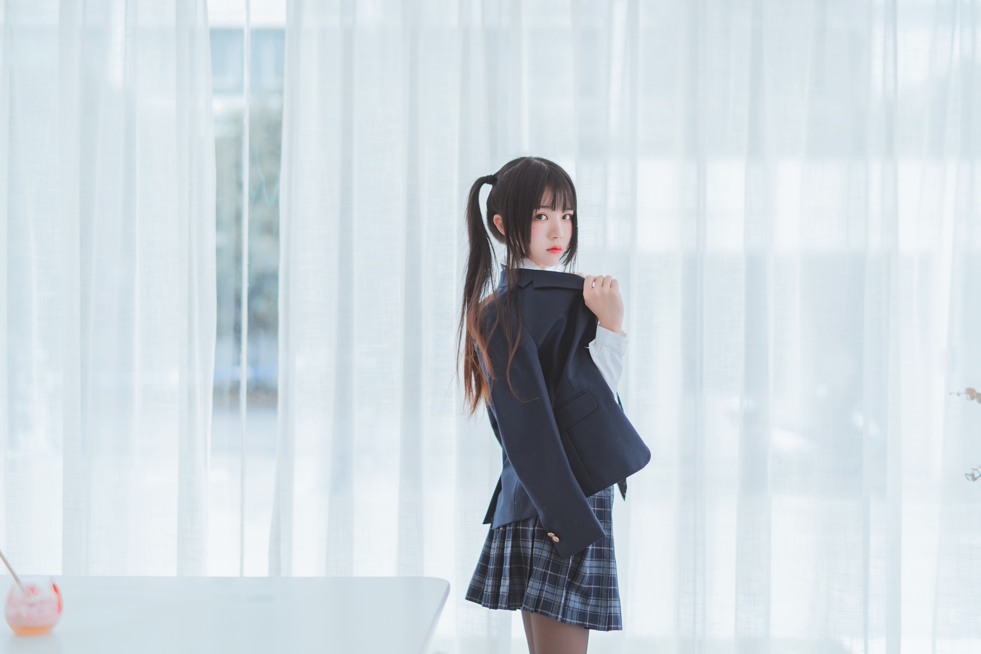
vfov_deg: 27.0
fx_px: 1363
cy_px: 327
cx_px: 490
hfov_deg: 39.6
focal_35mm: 50
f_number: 1.4
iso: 100
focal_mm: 50
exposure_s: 1/250
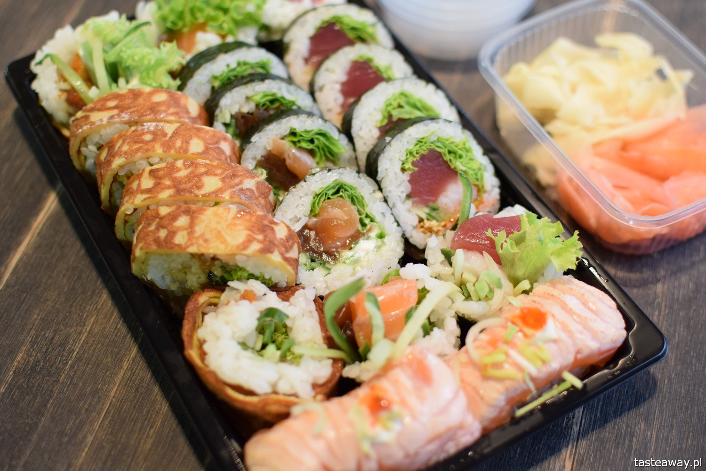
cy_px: 236
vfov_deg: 25.8
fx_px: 1030
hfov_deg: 37.9
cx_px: 353
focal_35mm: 52
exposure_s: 1/60
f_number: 2.8
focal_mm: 35
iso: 800
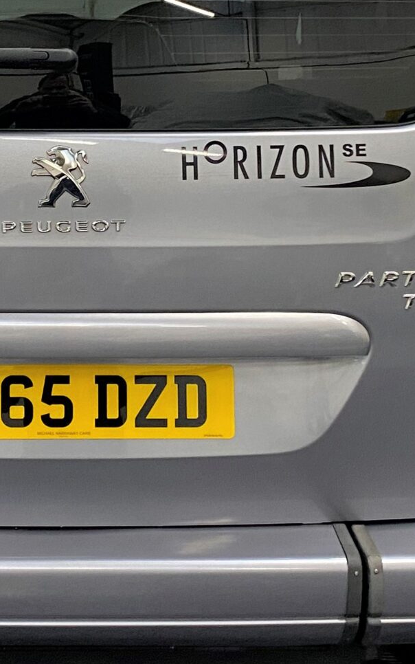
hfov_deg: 17.7
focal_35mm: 73
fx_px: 1321
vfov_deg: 28.1
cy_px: 238
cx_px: 65
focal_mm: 4.25
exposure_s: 1/50
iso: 160
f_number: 1.8
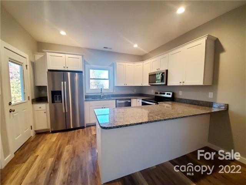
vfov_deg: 89.9
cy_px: 92
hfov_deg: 106.2
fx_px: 92
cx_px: 123
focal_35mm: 13
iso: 250
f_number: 2.2
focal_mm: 1.8
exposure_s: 1/59.2
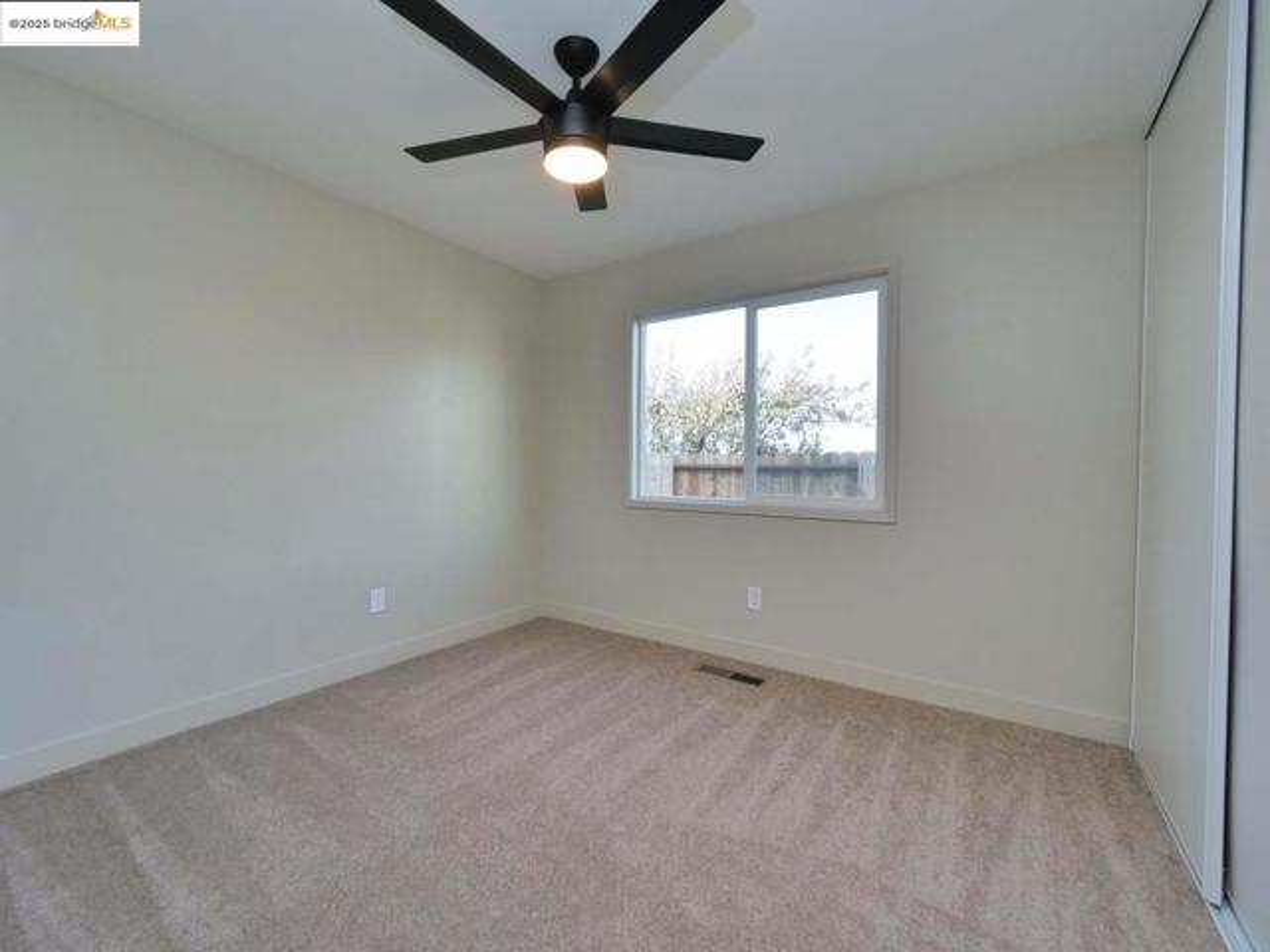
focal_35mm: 14
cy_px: 476
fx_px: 514
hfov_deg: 102.1
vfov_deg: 85.7
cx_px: 635
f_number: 6.3
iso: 800
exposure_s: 1/160
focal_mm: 7
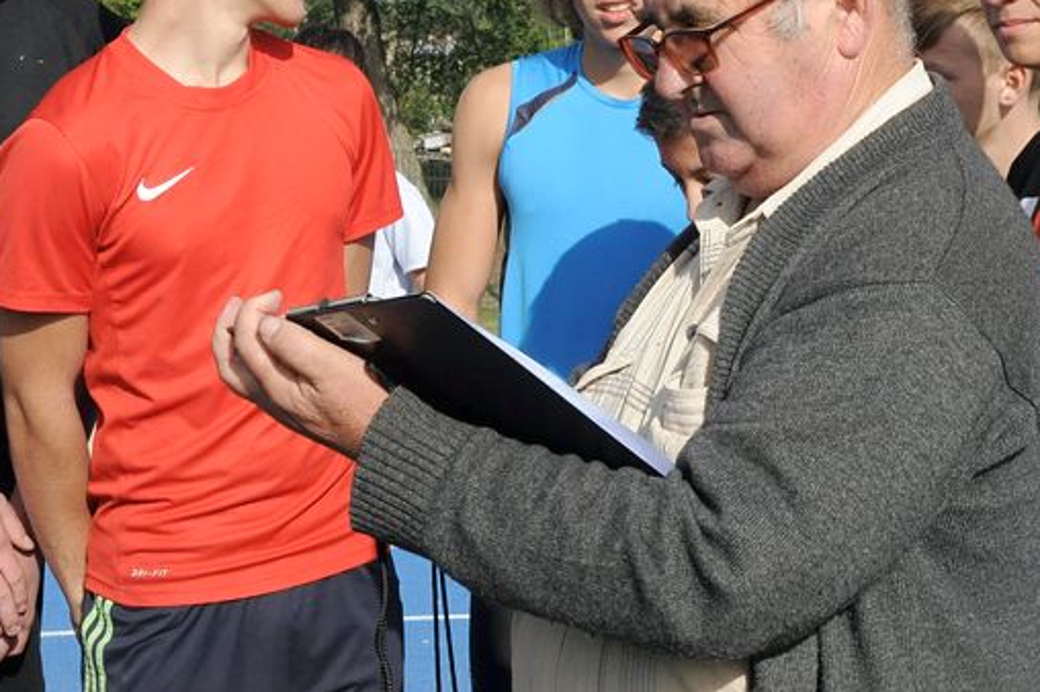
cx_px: 684
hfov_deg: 23.1
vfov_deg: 15.5
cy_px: 208
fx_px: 2536
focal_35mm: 88
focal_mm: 35
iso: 800
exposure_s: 1/640
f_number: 13
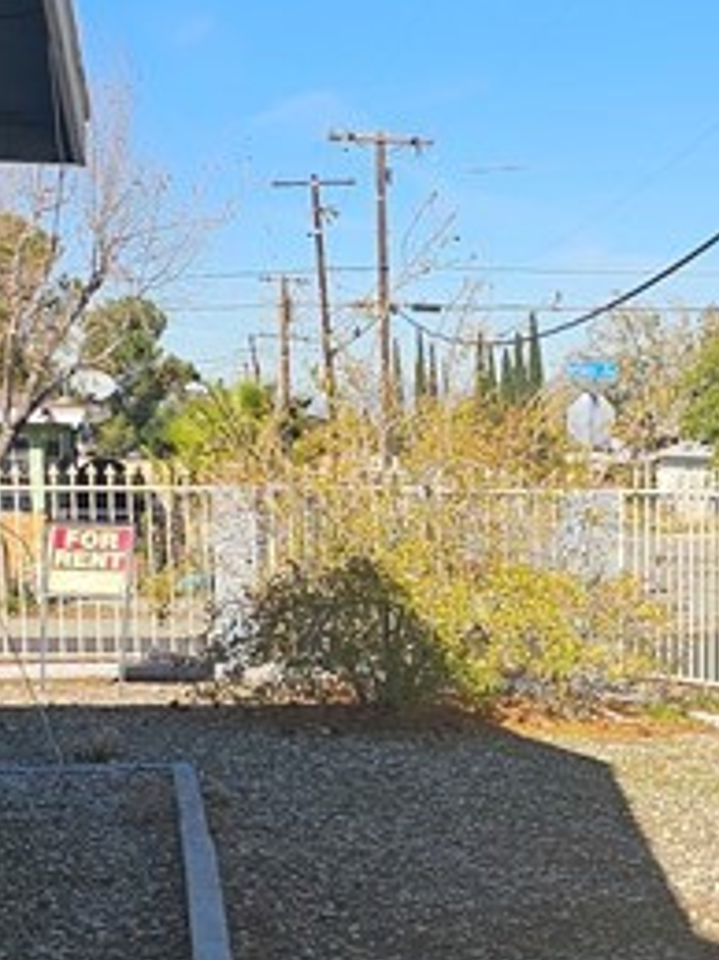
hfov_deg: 15.9
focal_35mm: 91
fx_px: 2522
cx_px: 726
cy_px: 882
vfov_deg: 21.0
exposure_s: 1/836
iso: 10
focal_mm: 6.3
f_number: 1.7
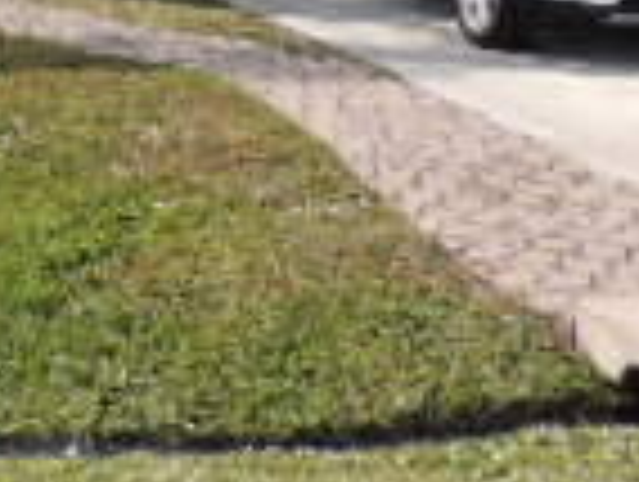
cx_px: -274
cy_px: -153
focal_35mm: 108
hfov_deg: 16.8
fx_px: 1997
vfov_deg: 13.2
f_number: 3
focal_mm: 4.3
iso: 100
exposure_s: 1/1000
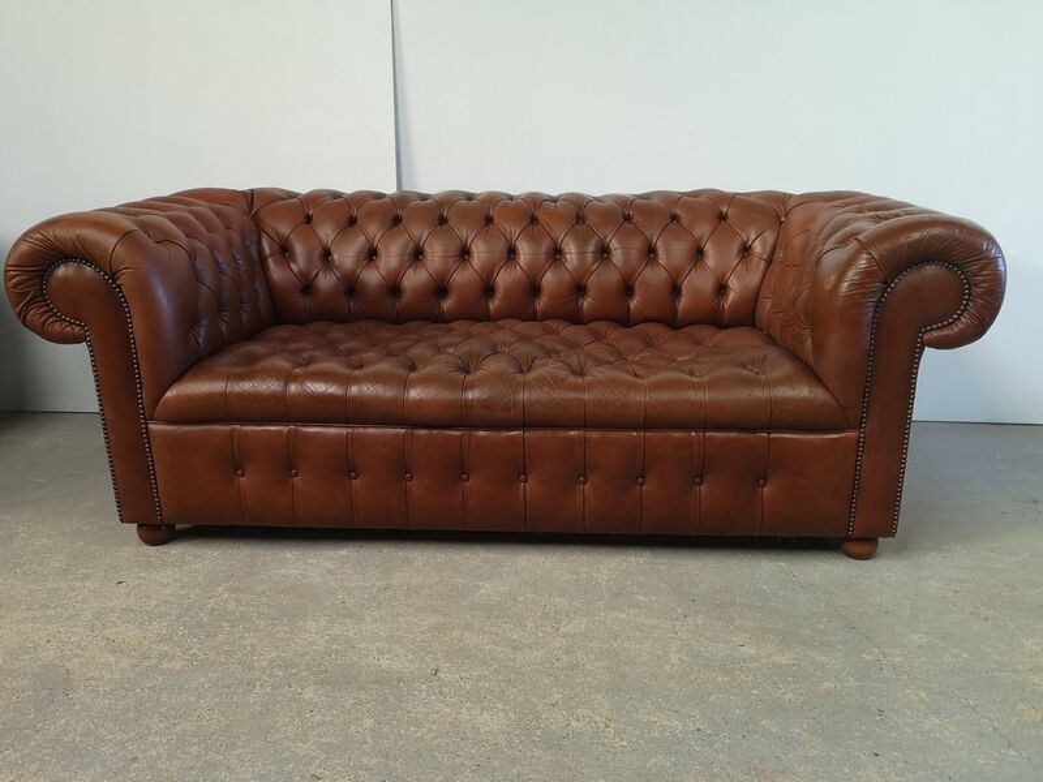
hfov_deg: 65.3
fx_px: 814
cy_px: 391
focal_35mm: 27
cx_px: 522
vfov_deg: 51.4
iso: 125
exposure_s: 1/60
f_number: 1.8
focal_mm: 5.58
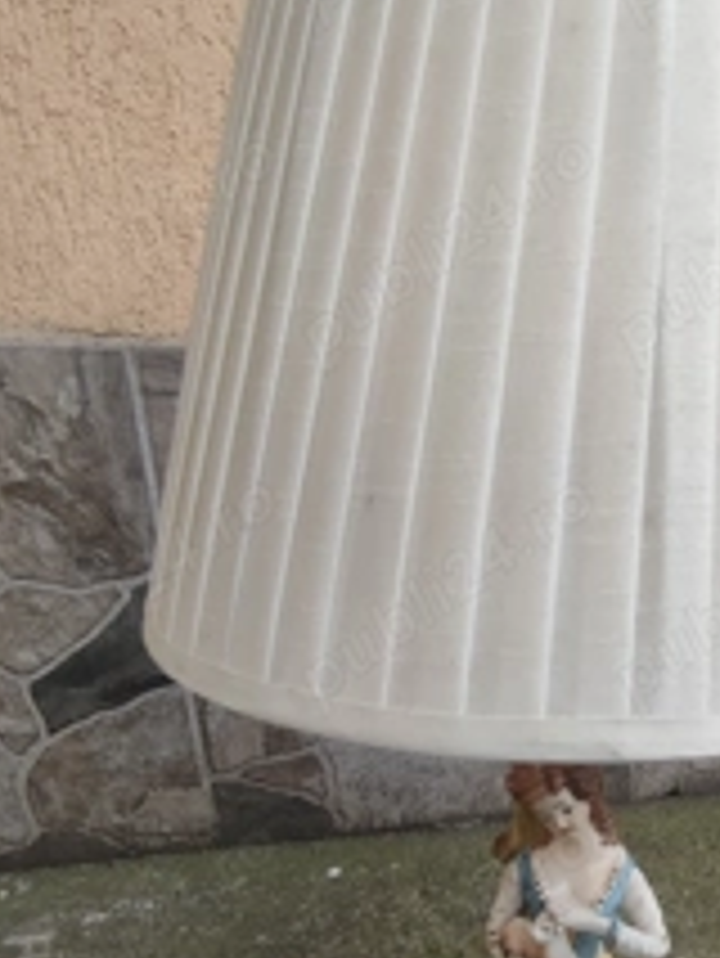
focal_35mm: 30
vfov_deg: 58.1
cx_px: 603
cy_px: 663
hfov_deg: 44.0
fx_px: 831
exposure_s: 1/238
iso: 50
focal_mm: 1.65
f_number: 2.2
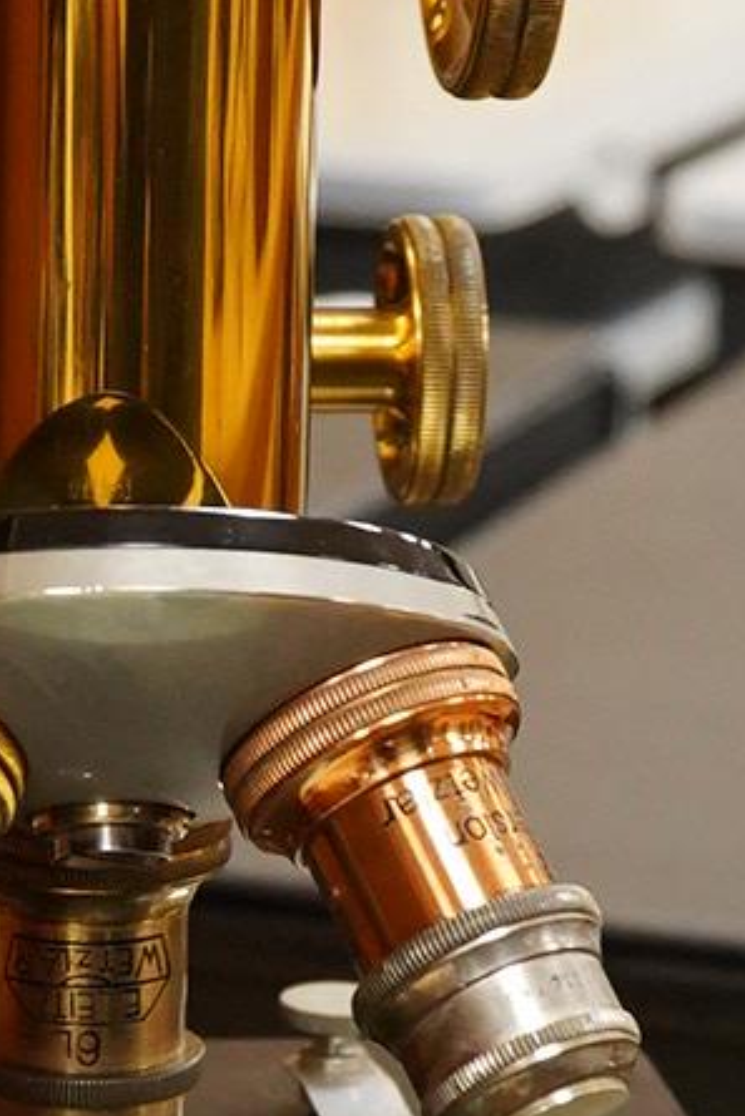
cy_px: 840
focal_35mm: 199
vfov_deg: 10.3
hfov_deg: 6.9
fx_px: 6172
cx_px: 148
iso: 2500
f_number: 8
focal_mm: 30
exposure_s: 1/125
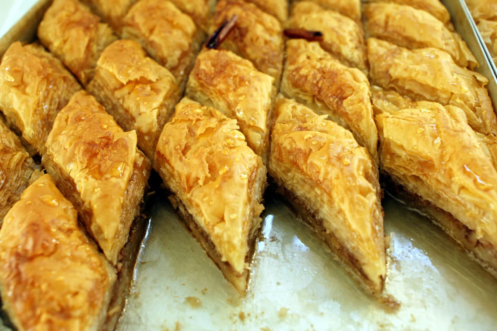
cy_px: 166
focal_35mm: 39
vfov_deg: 34.2
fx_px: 538
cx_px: 248
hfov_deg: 49.6
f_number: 4.5
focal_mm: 26
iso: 200
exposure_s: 1/15
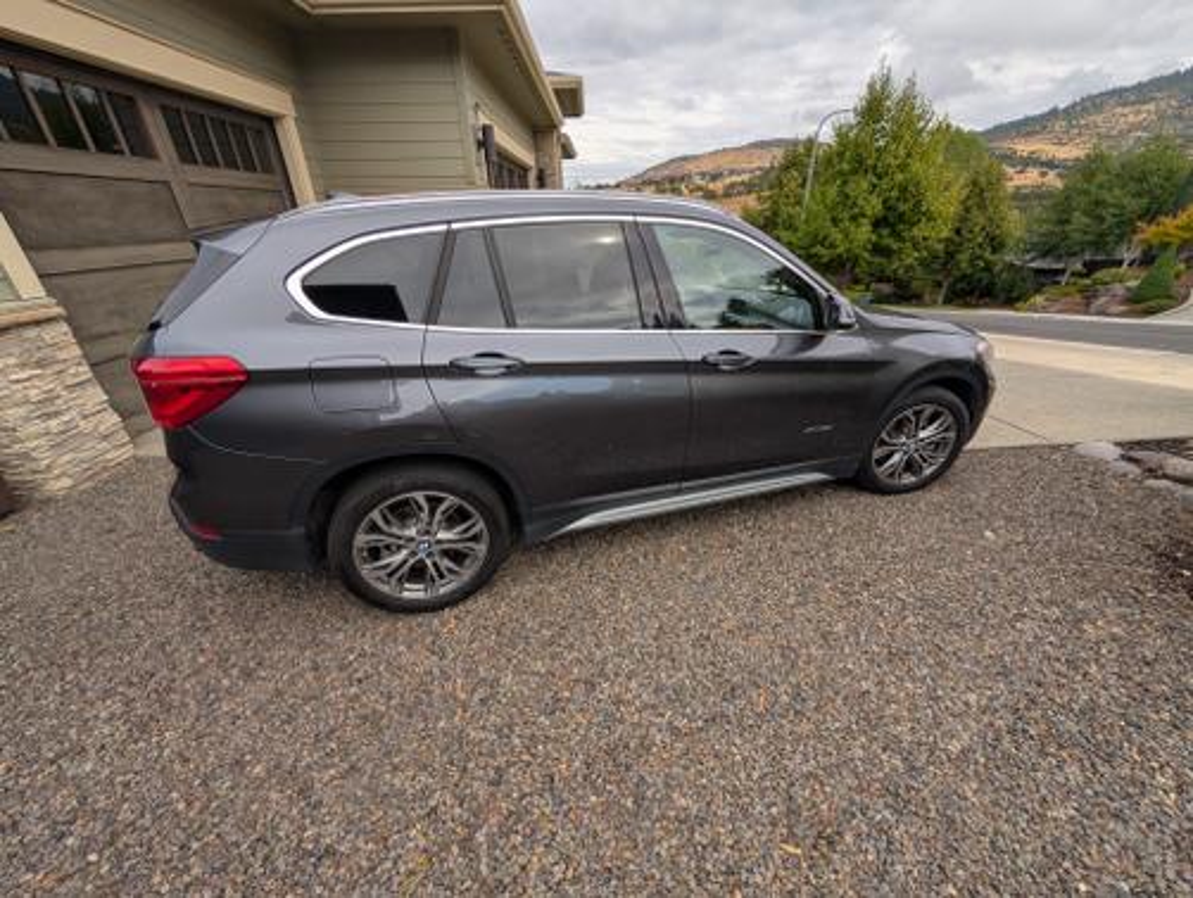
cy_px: 449
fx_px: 414
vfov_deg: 94.6
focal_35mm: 12
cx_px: 596
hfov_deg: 110.5
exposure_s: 1/1828
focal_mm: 2.02
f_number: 1.7
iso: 52
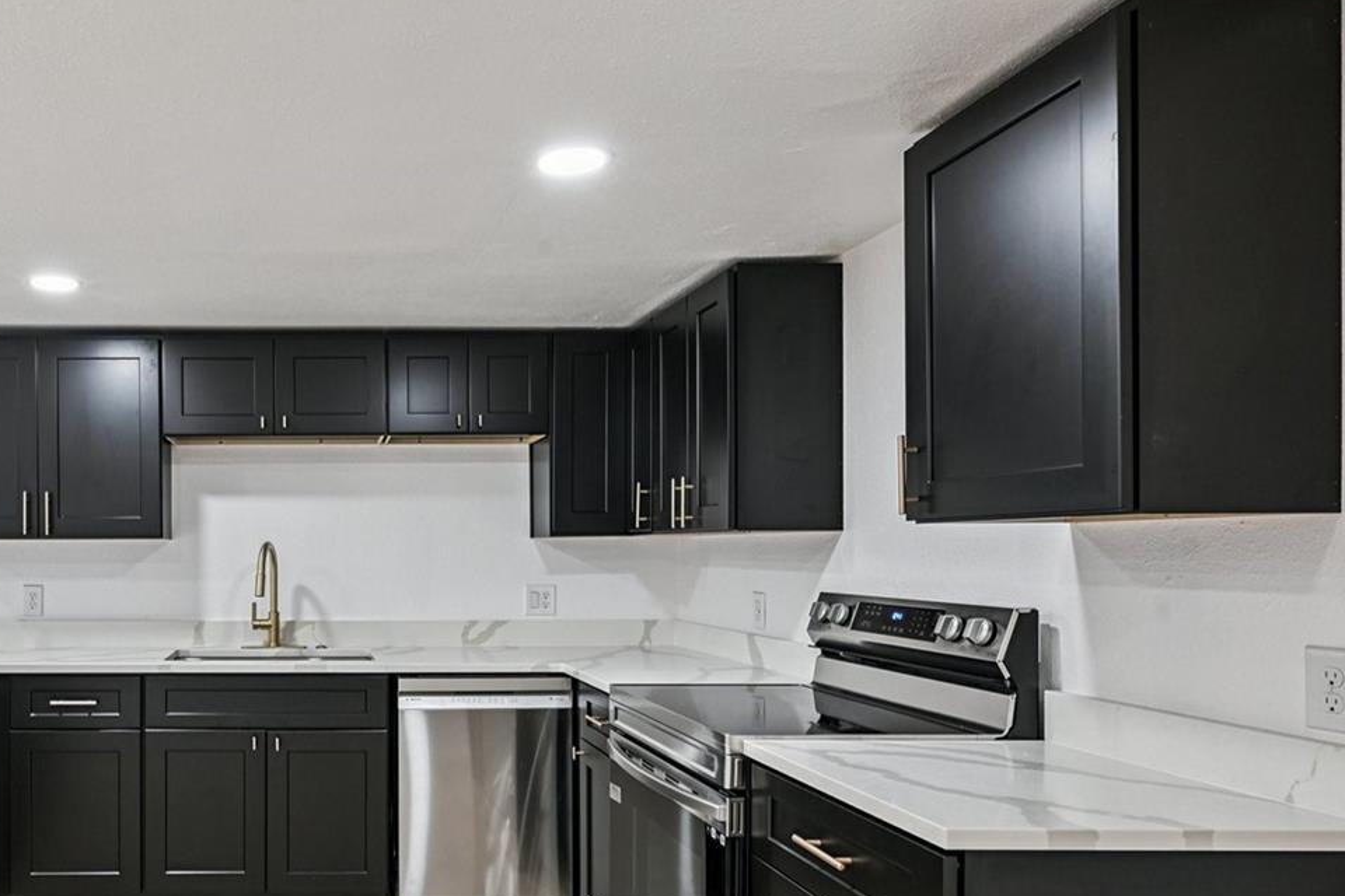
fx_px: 965
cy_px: 553
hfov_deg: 64.9
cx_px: 315
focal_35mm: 26
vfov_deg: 49.4
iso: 400
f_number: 10
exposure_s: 1/6
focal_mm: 15.5
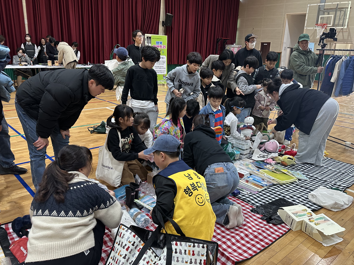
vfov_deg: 49.7
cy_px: 135
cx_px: 182
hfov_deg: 63.4
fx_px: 286
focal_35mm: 28
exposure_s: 1/60
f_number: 1.78
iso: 200
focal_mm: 6.86
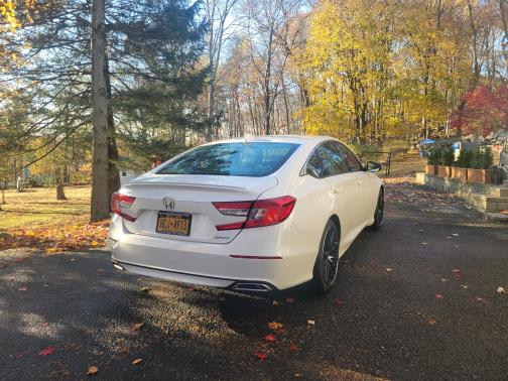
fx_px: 382
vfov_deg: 53.1
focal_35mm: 26
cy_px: 190
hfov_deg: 67.3
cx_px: 254
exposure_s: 1/218
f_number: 1.8
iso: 40
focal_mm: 5.4
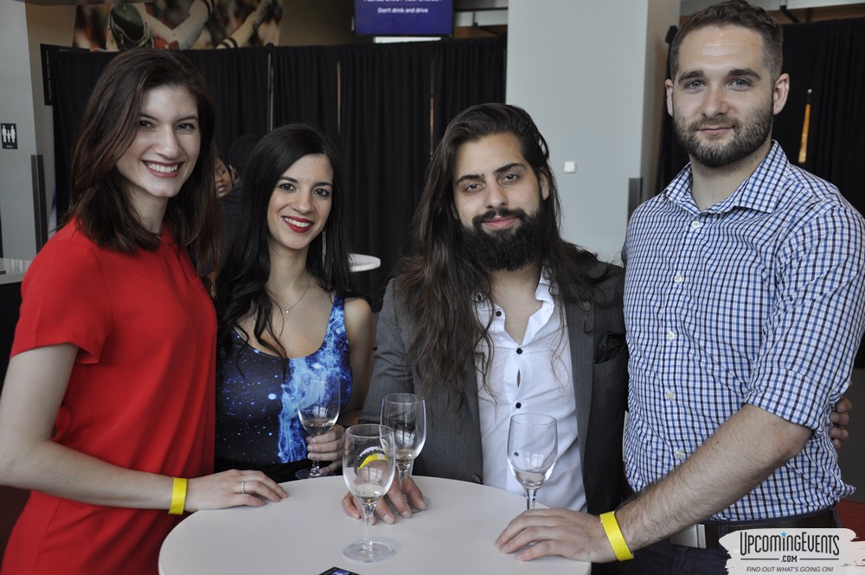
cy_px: 288
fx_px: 1080
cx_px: 432
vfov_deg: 29.8
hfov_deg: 43.7
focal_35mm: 45
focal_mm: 30
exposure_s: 1/60
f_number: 5
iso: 400
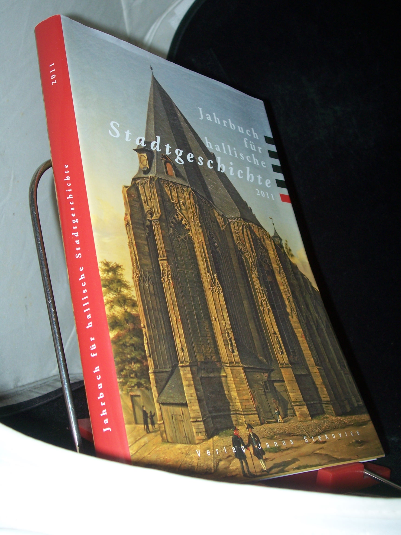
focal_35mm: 42
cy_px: 268
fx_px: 649
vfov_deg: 44.8
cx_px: 200
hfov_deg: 34.3
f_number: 2.8
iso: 80
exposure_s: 1/60
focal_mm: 7
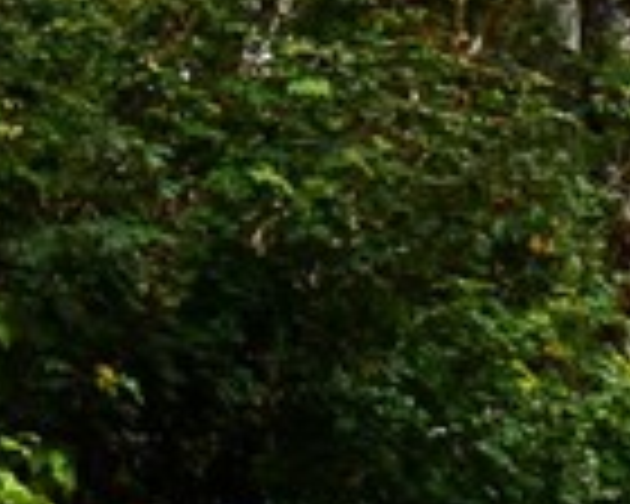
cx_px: -436
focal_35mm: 295
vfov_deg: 5.0
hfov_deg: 6.4
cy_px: -909
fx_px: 5494
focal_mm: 27
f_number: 7.1
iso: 400
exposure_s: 1/200
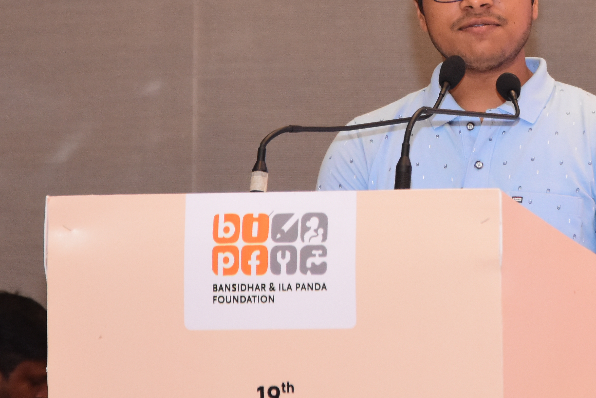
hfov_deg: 5.6
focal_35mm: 365
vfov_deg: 3.8
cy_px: 19
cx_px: 508
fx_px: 6043
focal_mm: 98
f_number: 5.6
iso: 1600
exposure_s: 1/125
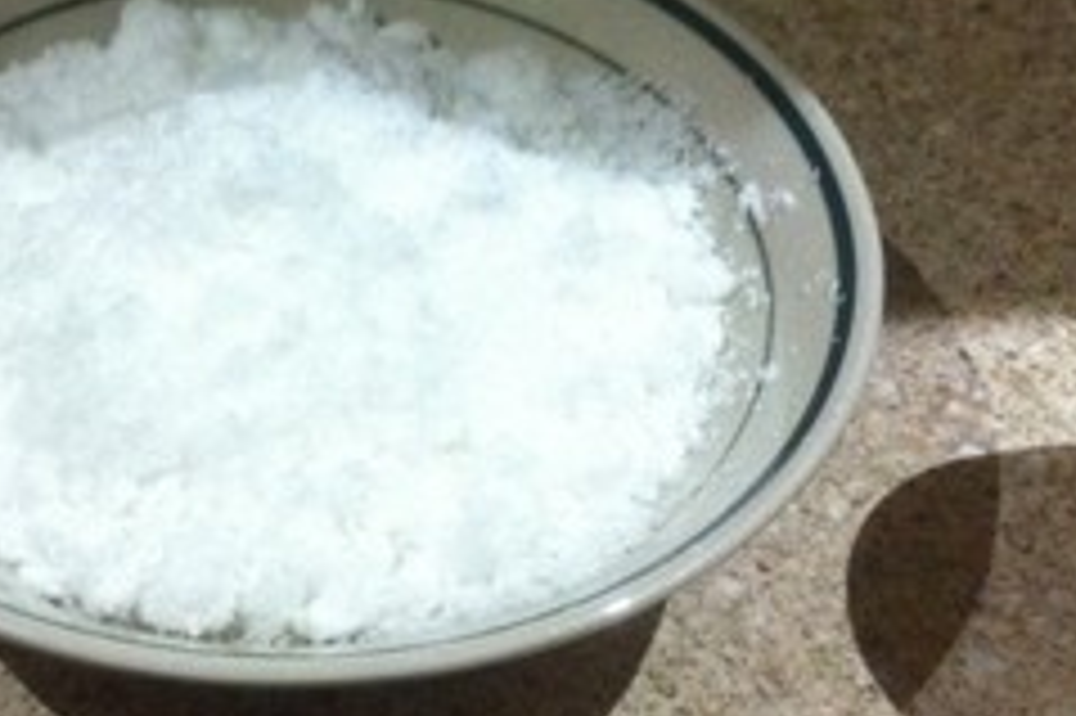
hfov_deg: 27.5
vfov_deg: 18.6
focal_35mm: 73
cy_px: 326
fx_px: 2180
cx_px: 342
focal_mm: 3.85
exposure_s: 1/15
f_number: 2.8
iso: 320
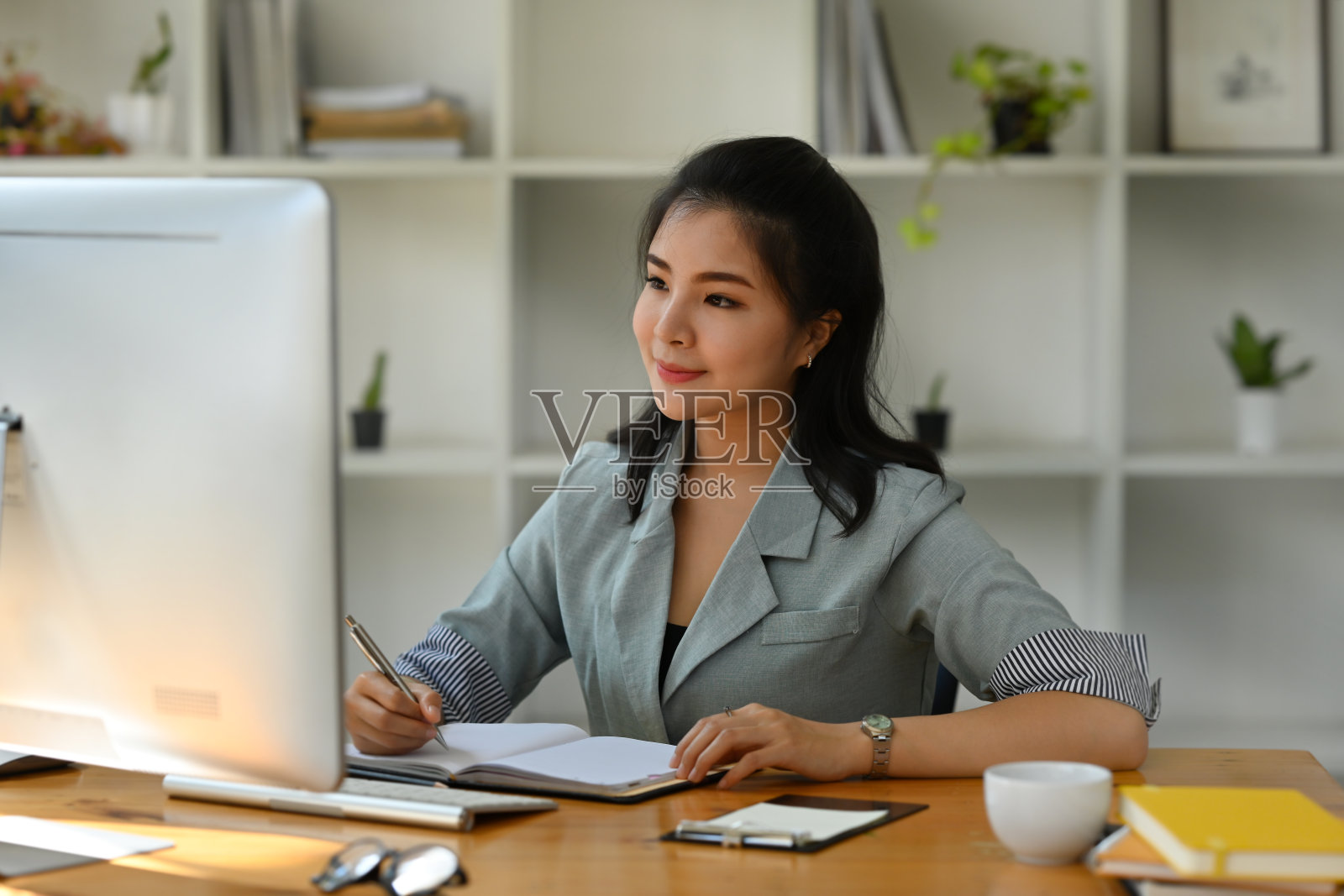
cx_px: 672
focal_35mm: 85
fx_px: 3173
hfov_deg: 23.9
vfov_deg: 16.1
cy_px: 448
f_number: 2.8
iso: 250
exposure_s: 1/640
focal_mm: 85
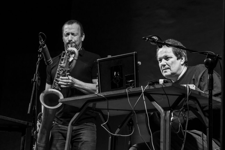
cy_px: 75
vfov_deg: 12.1
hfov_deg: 18.1
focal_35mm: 113
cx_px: 113
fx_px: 706
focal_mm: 112
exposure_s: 1/90
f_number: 8
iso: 3200
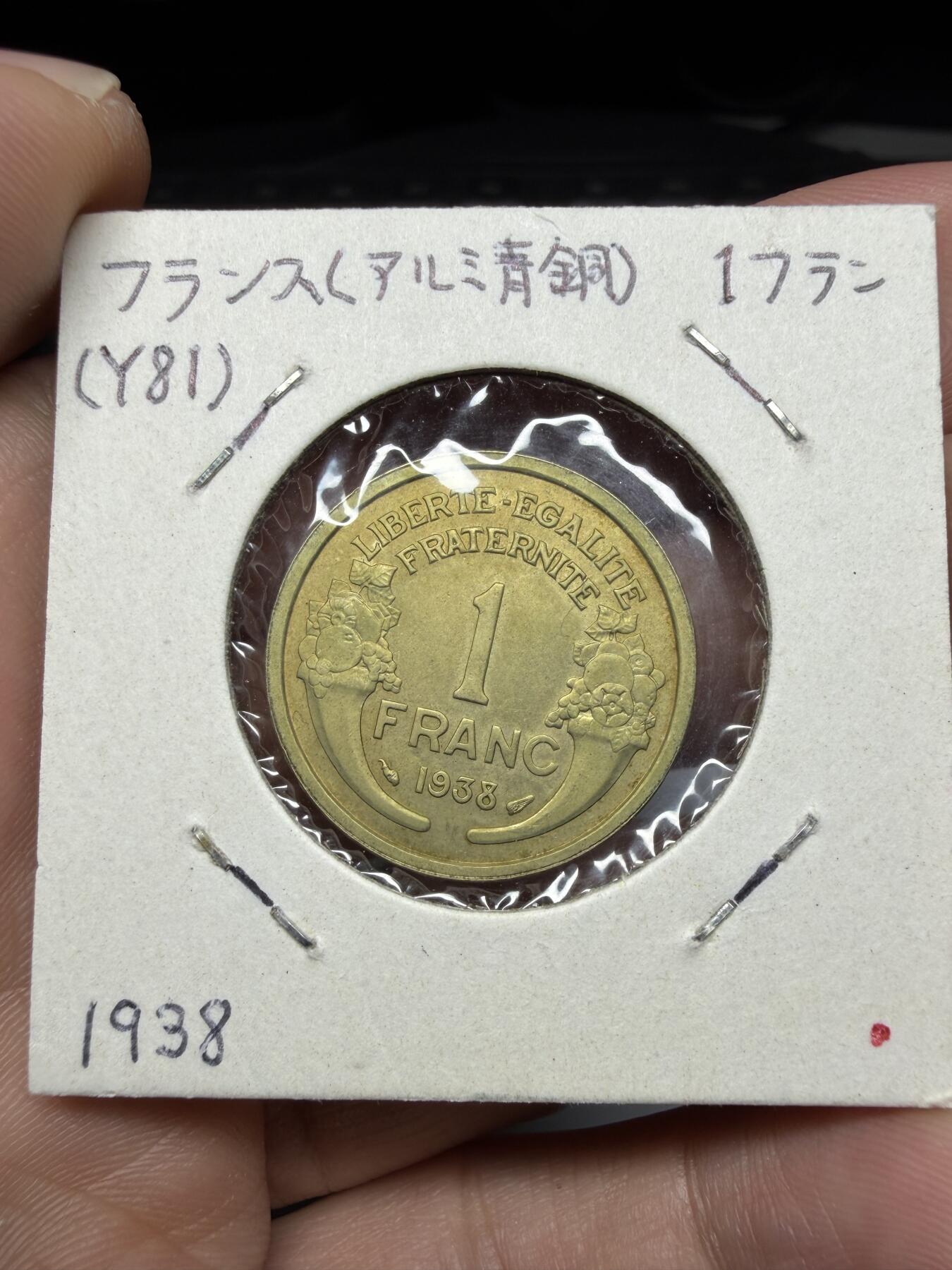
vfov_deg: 67.3
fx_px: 953
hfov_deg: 53.1
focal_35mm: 26
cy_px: 635
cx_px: 476
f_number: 2.2
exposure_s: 1/219
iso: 40
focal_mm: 2.22
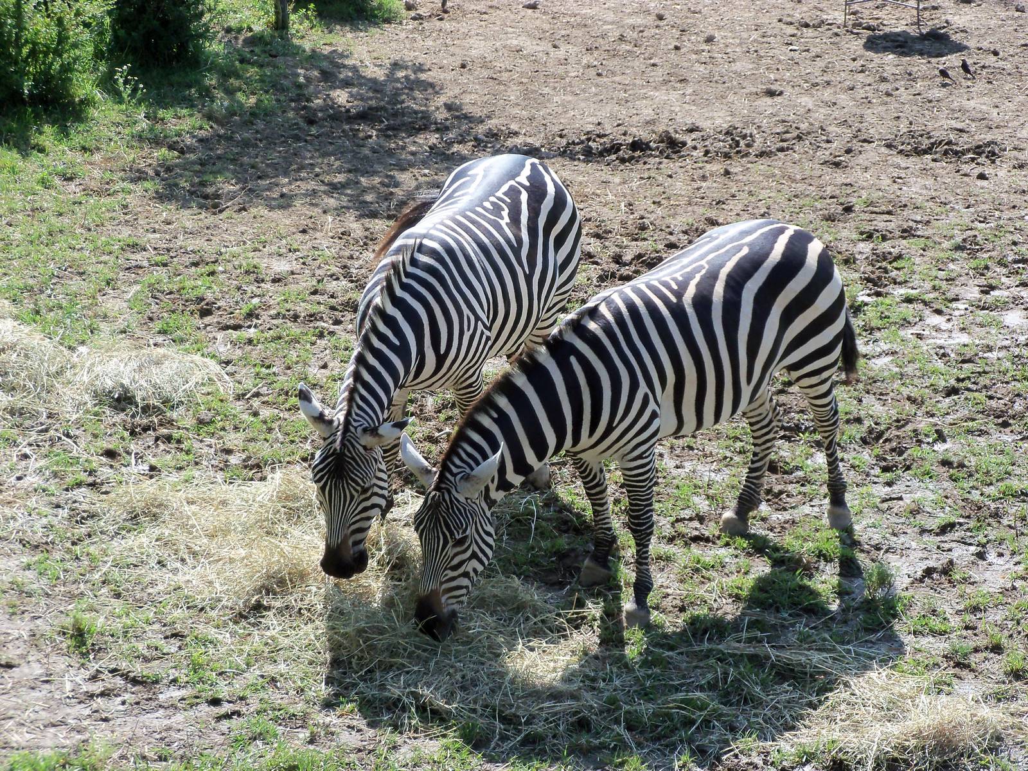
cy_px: 386
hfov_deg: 19.1
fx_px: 3059
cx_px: 514
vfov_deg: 14.4
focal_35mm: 103
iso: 80
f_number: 3.9
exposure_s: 1/320
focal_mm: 18.3
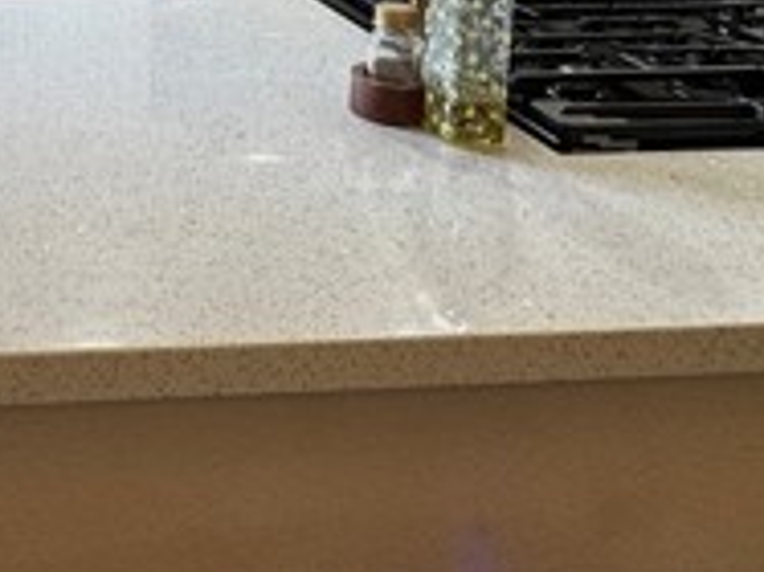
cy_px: -155
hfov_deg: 34.9
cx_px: -49
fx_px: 1059
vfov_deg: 26.1
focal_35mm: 48
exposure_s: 1/120
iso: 125
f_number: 2.2
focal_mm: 2.22
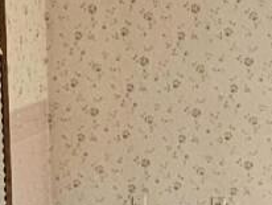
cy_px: 156
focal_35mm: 126
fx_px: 991
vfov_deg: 11.8
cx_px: 215
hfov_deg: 15.5
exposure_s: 1/40
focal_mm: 2.2
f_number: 2.2
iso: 320
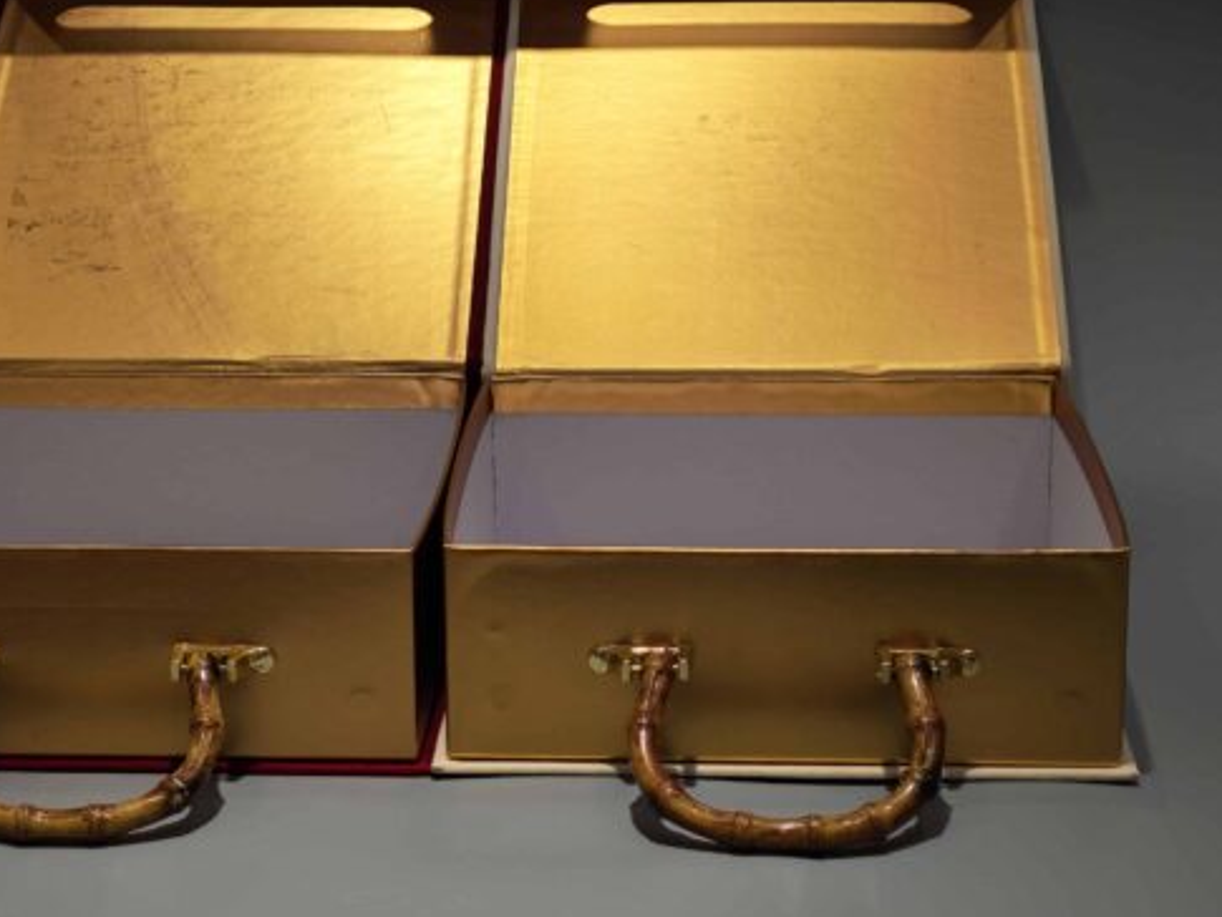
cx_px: 431
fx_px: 3496
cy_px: 345
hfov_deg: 19.8
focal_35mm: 99
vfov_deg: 14.9
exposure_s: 1/188
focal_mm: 10.1
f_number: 2
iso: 50
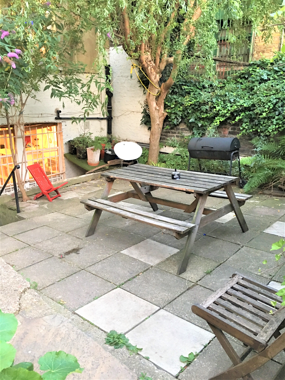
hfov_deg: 48.2
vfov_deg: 61.7
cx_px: 142
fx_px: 318
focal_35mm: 29
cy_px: 190
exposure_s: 1/10
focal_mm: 4.15
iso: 100
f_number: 2.2
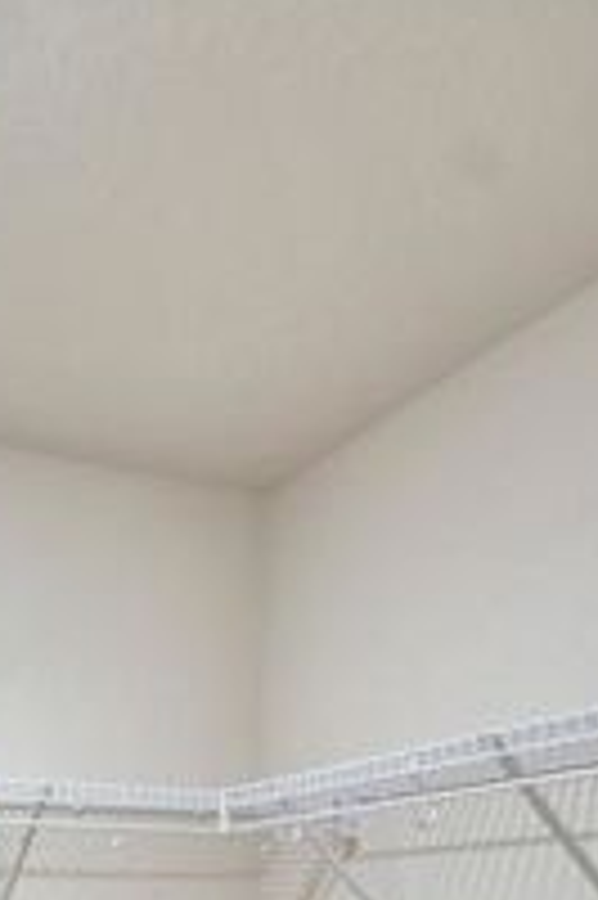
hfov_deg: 31.1
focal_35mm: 40
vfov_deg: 41.3
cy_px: 927
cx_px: 13
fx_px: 998
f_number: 4.5
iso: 400
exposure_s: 1/40
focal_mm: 10
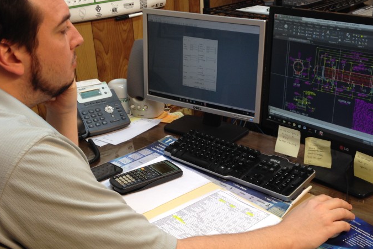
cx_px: 222
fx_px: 539
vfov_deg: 26.0
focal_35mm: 52
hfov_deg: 38.0
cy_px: 138
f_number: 2.4
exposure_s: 1/20
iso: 50
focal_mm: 4.12
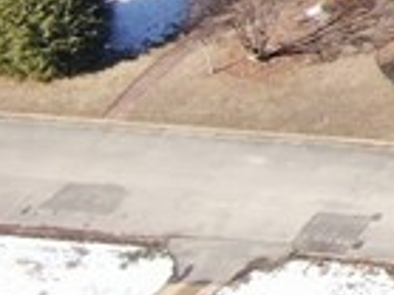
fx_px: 2684
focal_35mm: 236
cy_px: -445
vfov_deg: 6.0
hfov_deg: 7.0
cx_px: 1417
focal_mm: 5.45
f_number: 3.1
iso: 100
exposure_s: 1/500
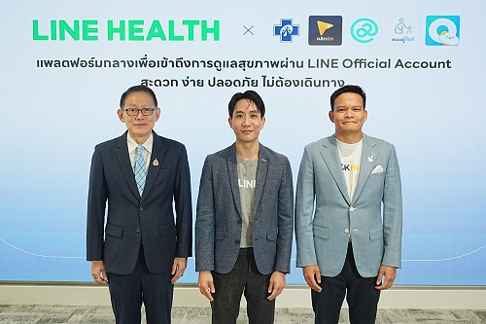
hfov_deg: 51.9
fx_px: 499
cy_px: 162
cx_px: 243
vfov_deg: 35.9
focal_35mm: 37
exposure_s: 1/80
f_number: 3.2
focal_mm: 25
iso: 640
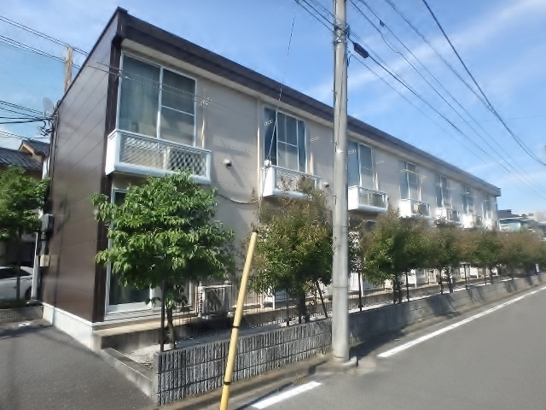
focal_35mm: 21
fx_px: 331
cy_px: 205
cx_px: 273
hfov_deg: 79.0
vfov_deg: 63.4
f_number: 3.5
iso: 125
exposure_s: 1/800
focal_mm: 3.7
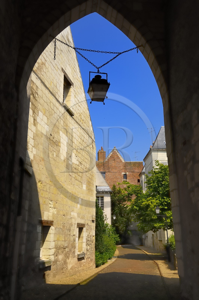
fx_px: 249
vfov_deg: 62.0
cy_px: 150
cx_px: 100
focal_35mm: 30
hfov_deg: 43.5
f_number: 9.5
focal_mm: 20
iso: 100
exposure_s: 1/160
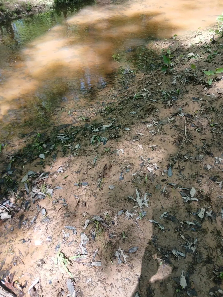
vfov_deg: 67.3
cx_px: 112
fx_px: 223
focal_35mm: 26
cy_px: 148
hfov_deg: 53.1
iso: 20
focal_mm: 3.98
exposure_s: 1/60
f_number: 1.8
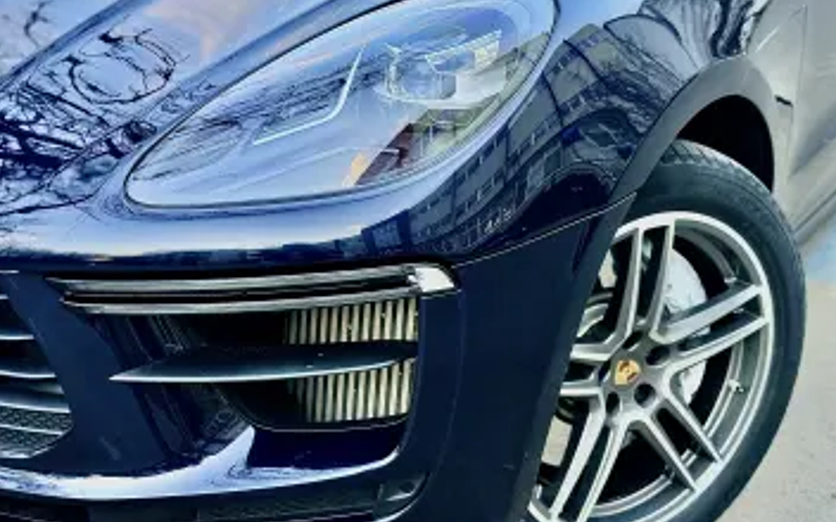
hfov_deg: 38.9
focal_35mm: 52
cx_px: 418
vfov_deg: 24.9
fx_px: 1185
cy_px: 259
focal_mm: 6.76
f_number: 1.78
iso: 125
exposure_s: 1/62
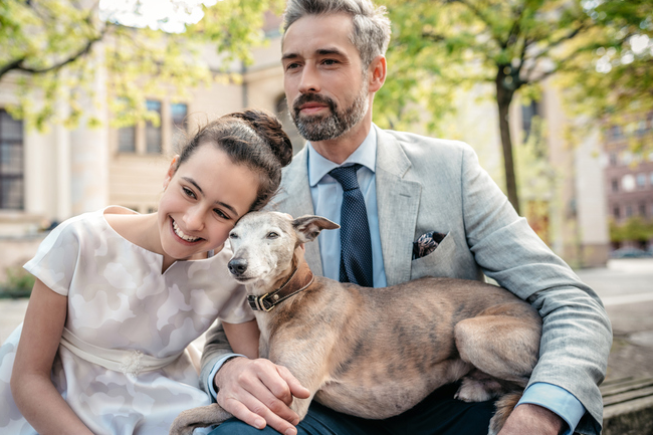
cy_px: 214
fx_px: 707
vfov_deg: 34.2
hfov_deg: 49.5
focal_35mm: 39
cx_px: 294
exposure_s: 1/320
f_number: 3.2
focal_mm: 35
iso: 360
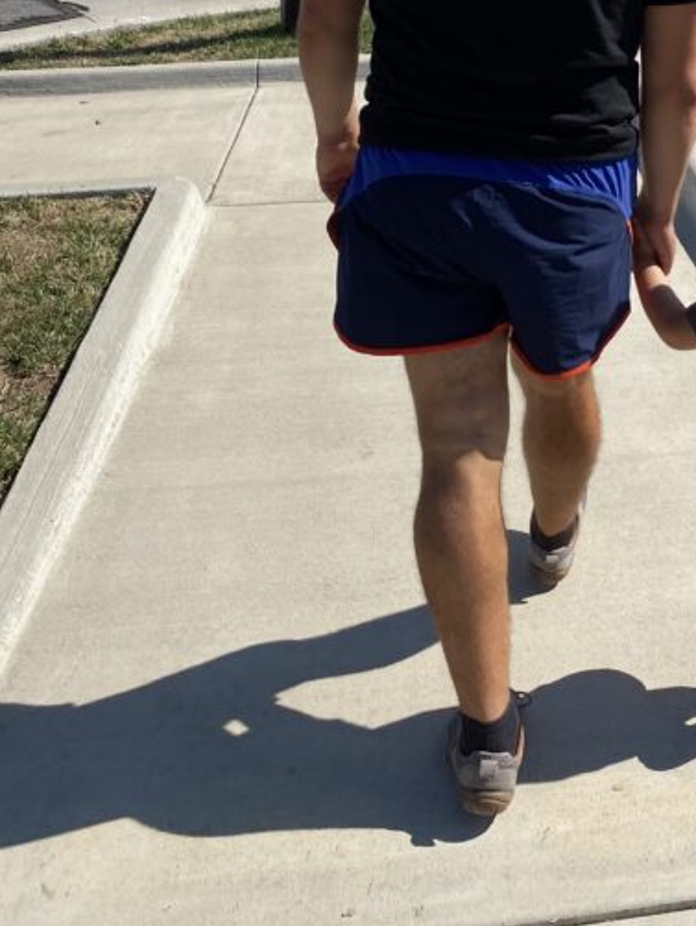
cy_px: 87
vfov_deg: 34.1
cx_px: 618
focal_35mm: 53
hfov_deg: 26.7
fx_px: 1420
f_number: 1.8
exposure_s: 1/3731
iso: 32
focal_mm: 4.25
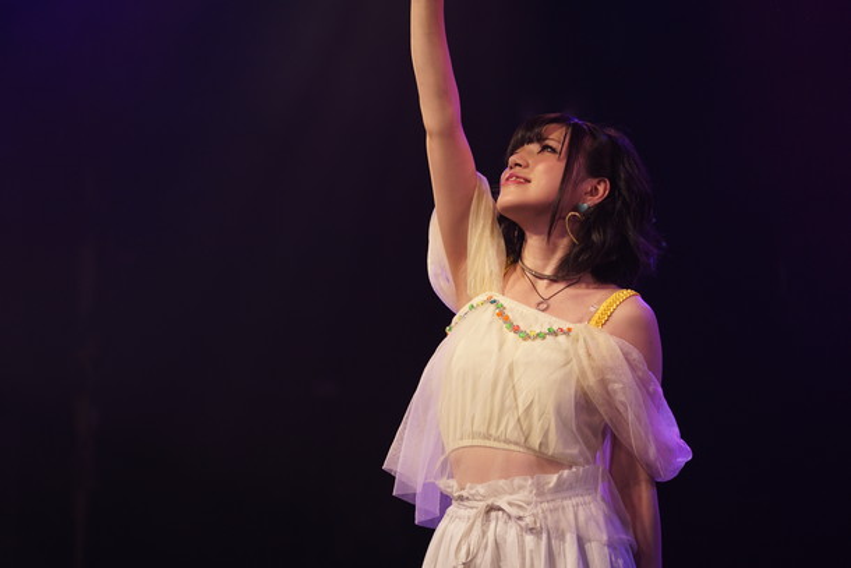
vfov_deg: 6.9
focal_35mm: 200
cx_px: 426
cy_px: 284
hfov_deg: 10.3
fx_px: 4729
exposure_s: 1/320
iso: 400
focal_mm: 200
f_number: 4
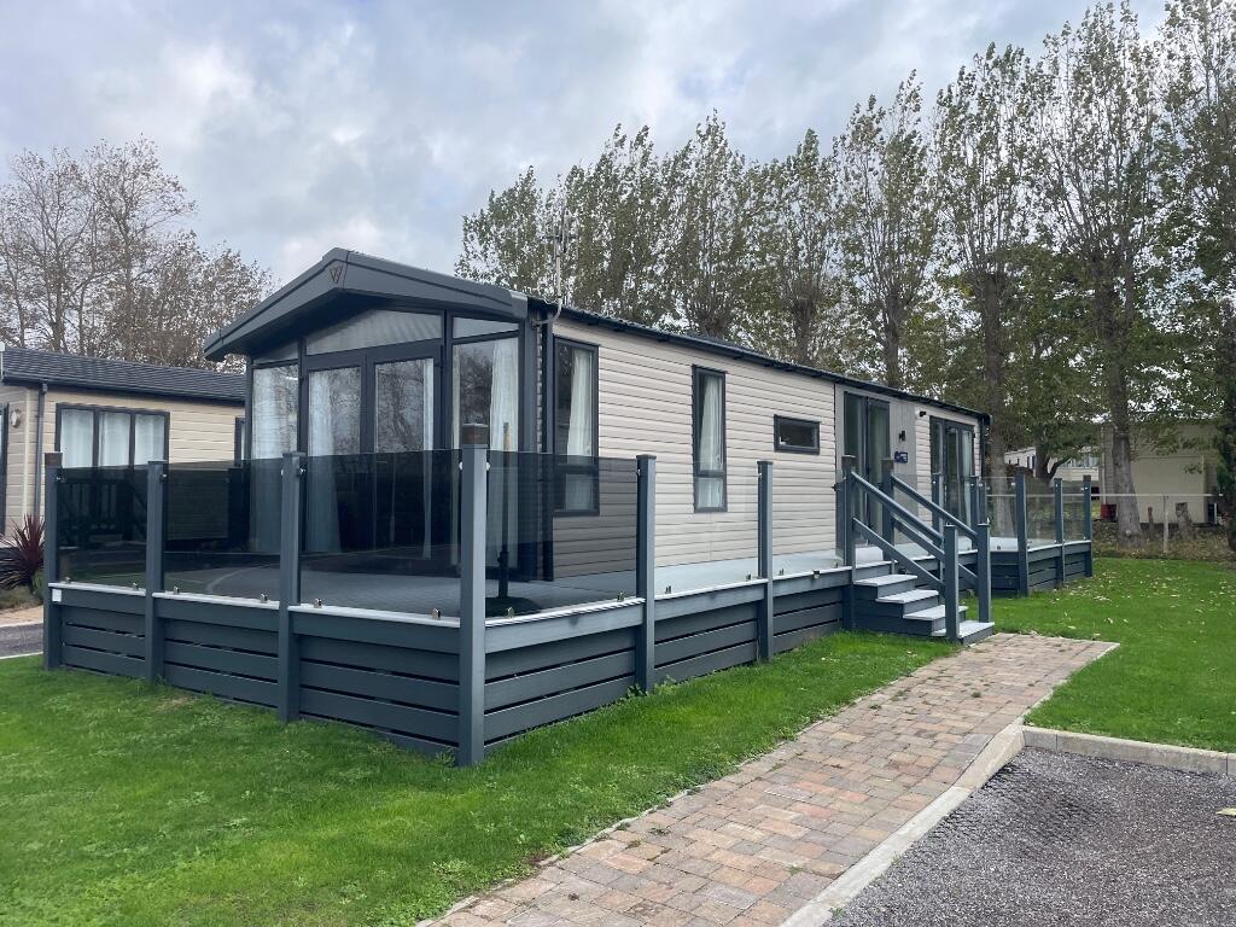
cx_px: 618
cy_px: 464
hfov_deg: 67.3
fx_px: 928
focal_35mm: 26
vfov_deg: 53.1
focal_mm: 4.2
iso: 32
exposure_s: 1/1715
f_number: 1.6
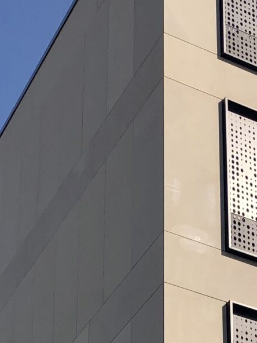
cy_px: 580
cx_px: 173
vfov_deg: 14.6
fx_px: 1198
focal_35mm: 121
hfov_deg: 12.2
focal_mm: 4
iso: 20
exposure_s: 1/2667
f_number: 1.8
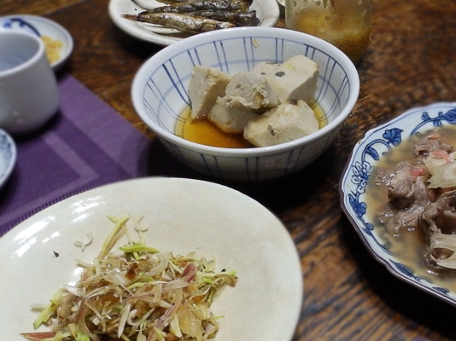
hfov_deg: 54.5
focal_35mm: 33
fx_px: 435
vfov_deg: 42.9
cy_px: 158
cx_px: 296
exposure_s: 1/30
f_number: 3.4
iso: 500
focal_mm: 4
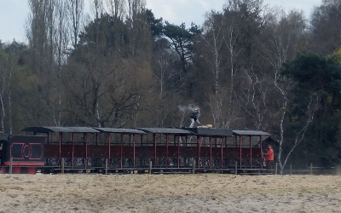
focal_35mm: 434
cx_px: 112
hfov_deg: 4.8
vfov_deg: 3.0
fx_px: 4033
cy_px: 133
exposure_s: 1/400
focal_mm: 46.1
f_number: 6
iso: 125
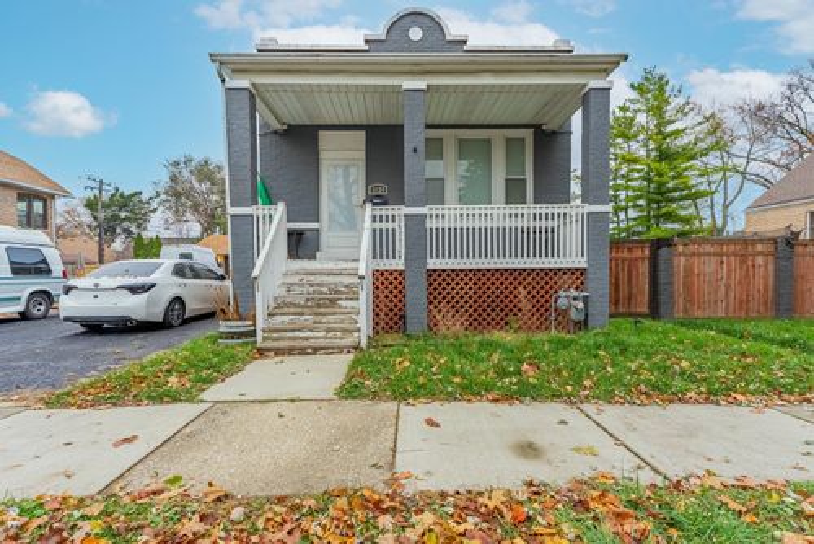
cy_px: 272
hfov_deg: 93.9
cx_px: 407
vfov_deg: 71.2
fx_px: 380
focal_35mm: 17
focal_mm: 16.8
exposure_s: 1/800
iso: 200
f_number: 7.1
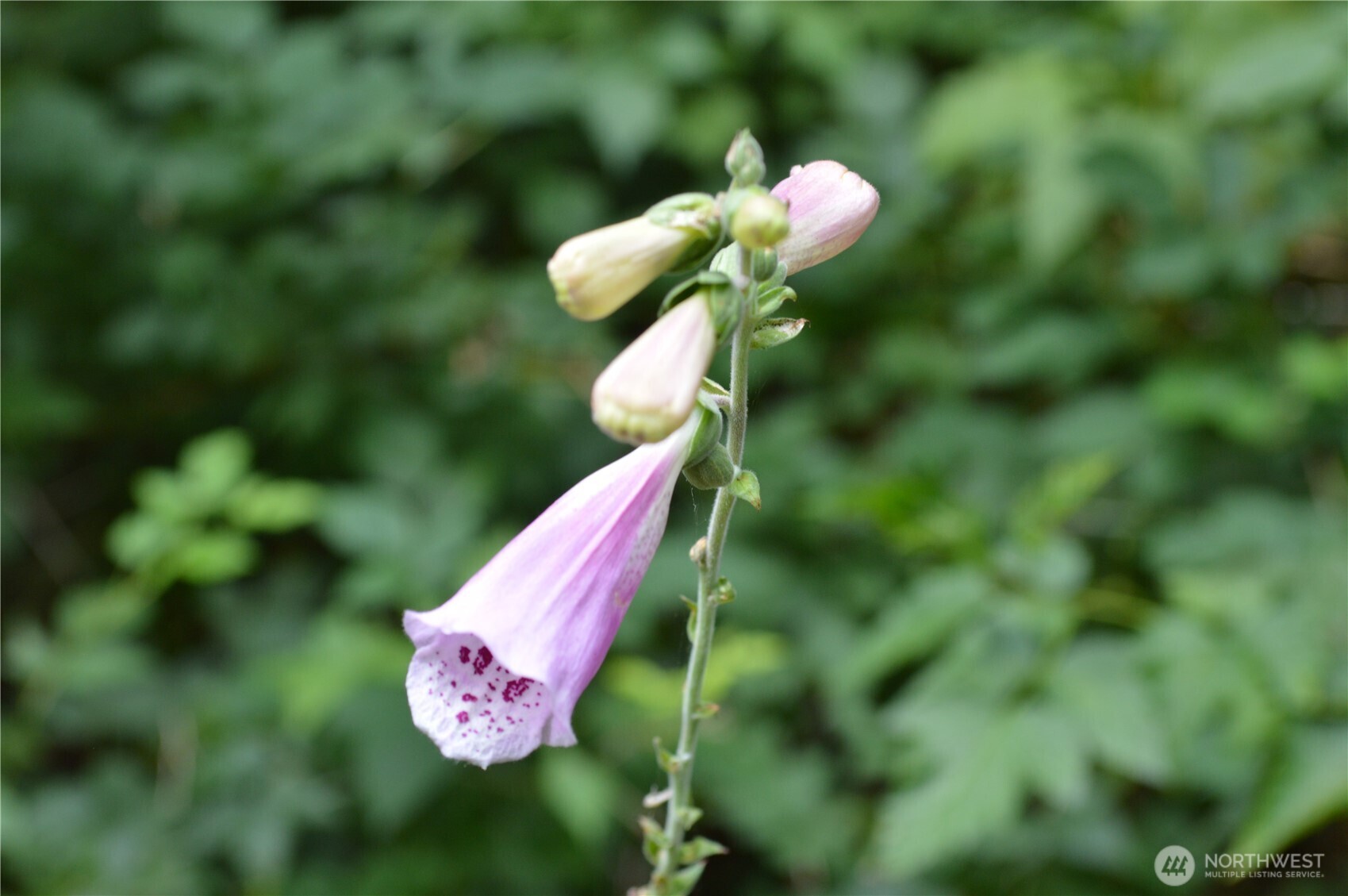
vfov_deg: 22.6
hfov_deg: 33.4
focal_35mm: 60
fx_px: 2244
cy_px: 448
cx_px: 674
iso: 400
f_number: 8
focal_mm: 40
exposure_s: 1/80
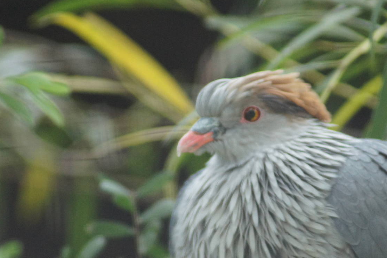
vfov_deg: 2.1
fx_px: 6952
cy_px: 173
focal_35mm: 647
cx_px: 265
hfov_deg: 3.2
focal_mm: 300
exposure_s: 1/160
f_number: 5.6
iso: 1600
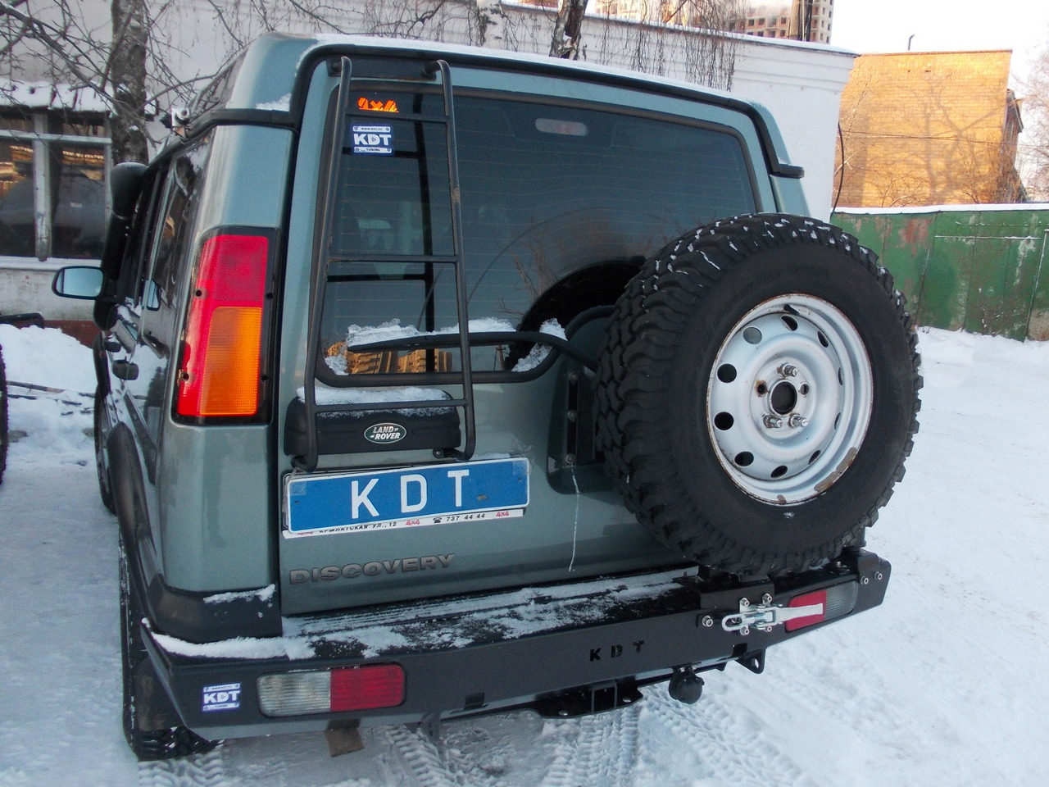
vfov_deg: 49.7
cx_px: 524
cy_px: 394
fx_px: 849
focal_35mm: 28
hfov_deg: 63.4
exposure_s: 1/125
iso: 80
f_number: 2.7
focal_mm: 4
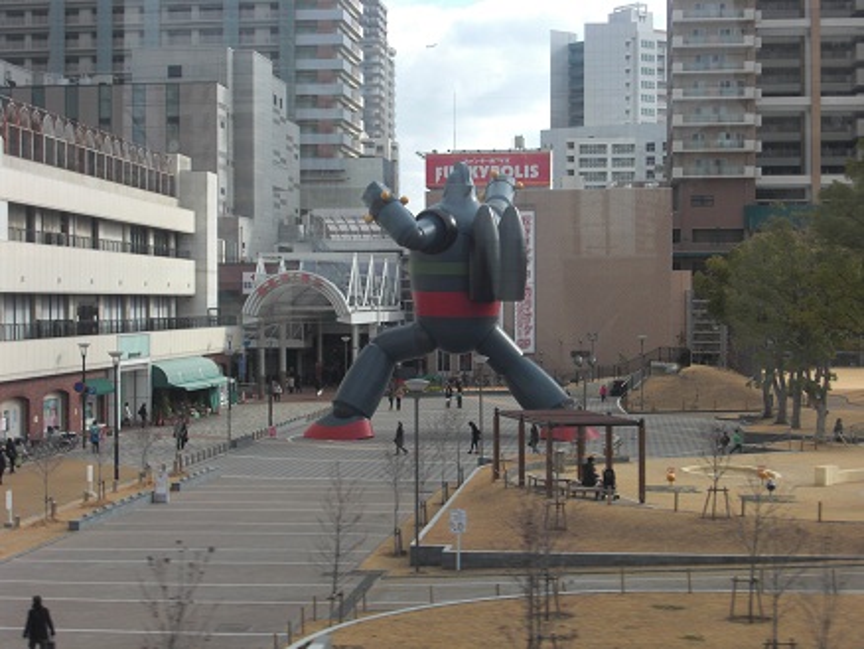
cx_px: 432
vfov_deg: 22.3
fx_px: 1648
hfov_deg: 29.4
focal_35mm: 66
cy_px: 324
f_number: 4.1
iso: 50
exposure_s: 1/160
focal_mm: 11.7
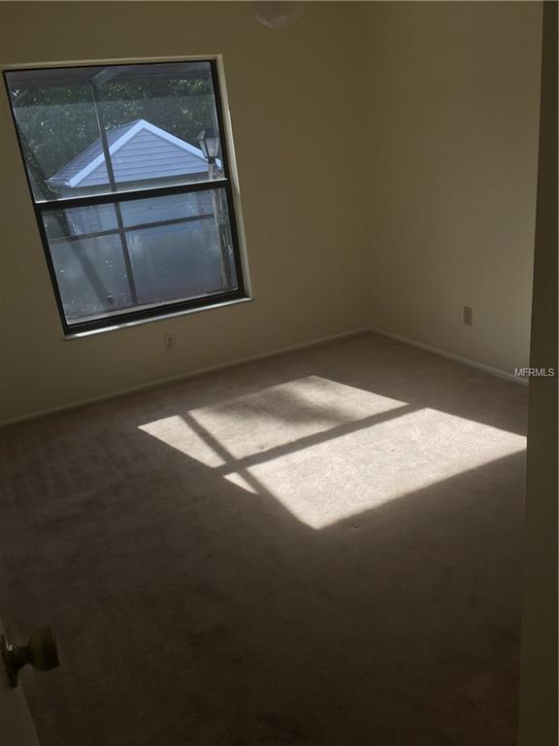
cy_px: 373
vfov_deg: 61.7
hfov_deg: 48.2
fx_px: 624
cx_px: 280
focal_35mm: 29
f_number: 2.2
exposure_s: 1/188
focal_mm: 4.15
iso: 25
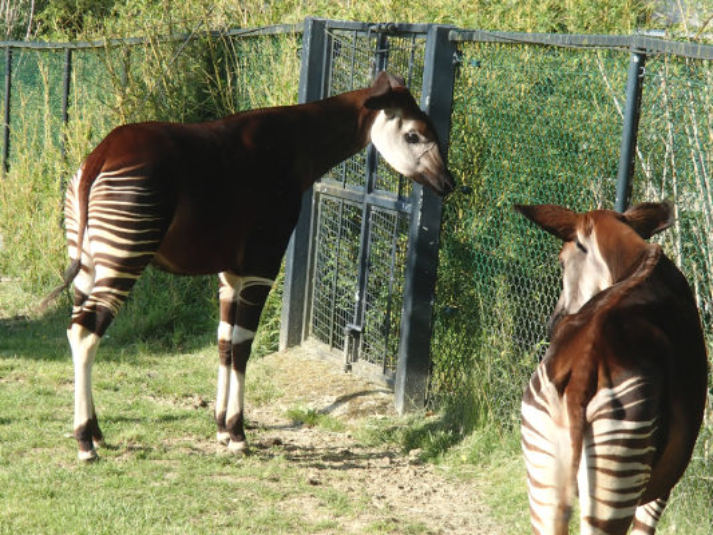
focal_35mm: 140
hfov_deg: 14.1
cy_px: 268
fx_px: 2884
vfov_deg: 10.6
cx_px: 356
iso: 200
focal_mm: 25
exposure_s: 1/250
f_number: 5.9
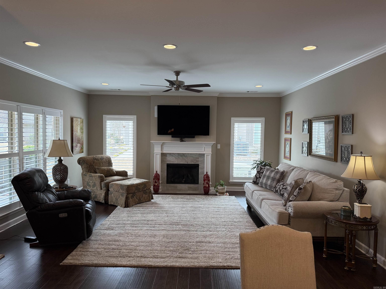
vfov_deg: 56.8
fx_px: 268
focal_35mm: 24
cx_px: 193
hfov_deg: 71.6
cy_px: 144
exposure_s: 1/240
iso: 200
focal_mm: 6.76
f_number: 1.78
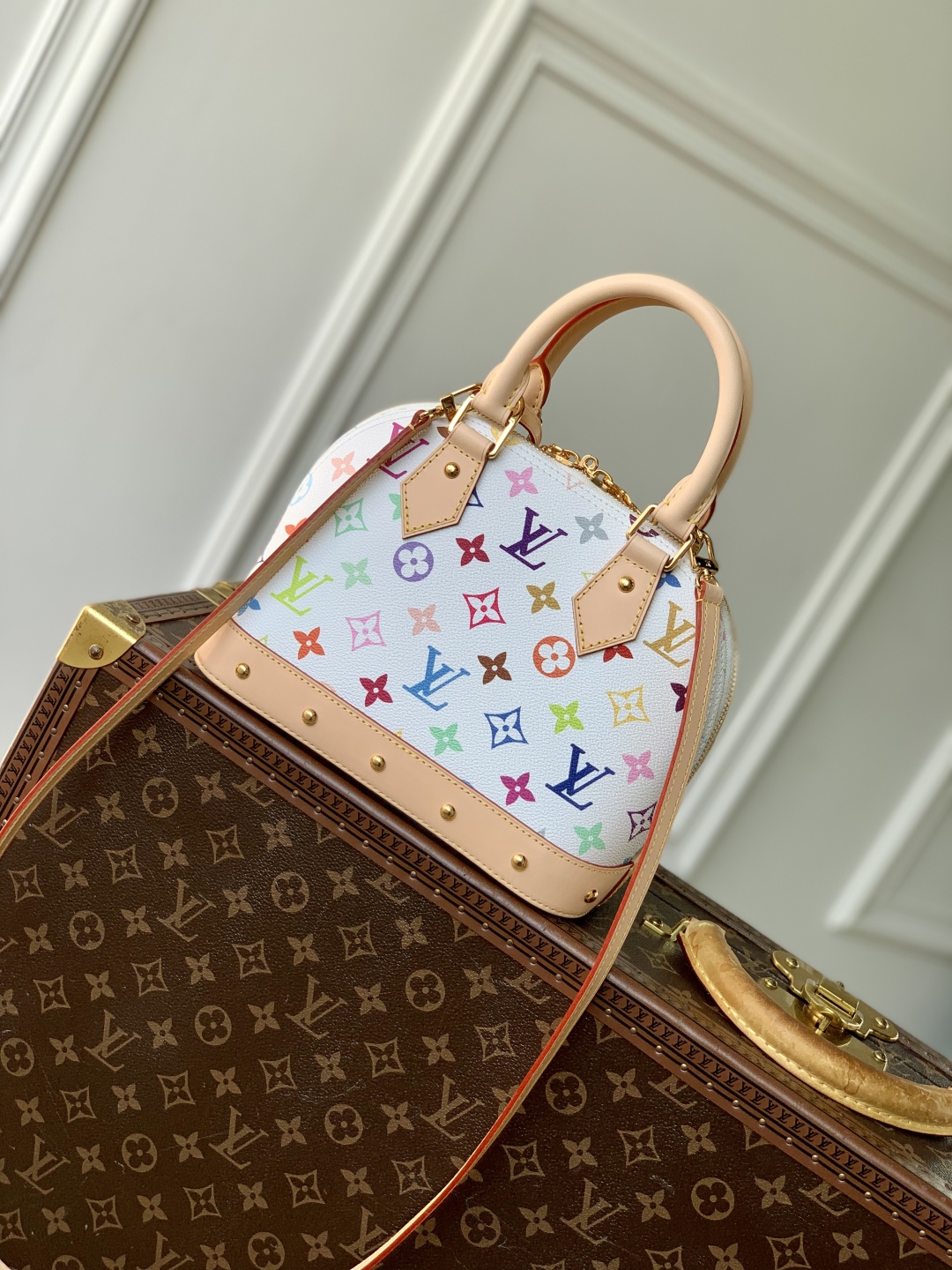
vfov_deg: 36.8
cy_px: 635
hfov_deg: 28.0
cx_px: 476
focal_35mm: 52
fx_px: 1907
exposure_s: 1/224
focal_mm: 6
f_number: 2.4
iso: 16
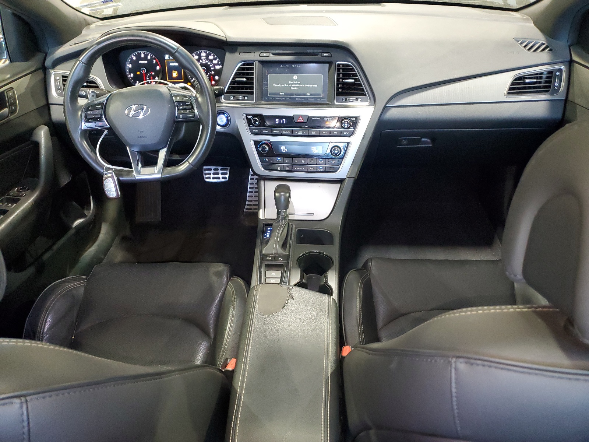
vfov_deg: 53.1
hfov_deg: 67.3
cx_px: 294
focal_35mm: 26
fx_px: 442
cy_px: 221
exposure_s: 1/40
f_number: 1.5
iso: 367
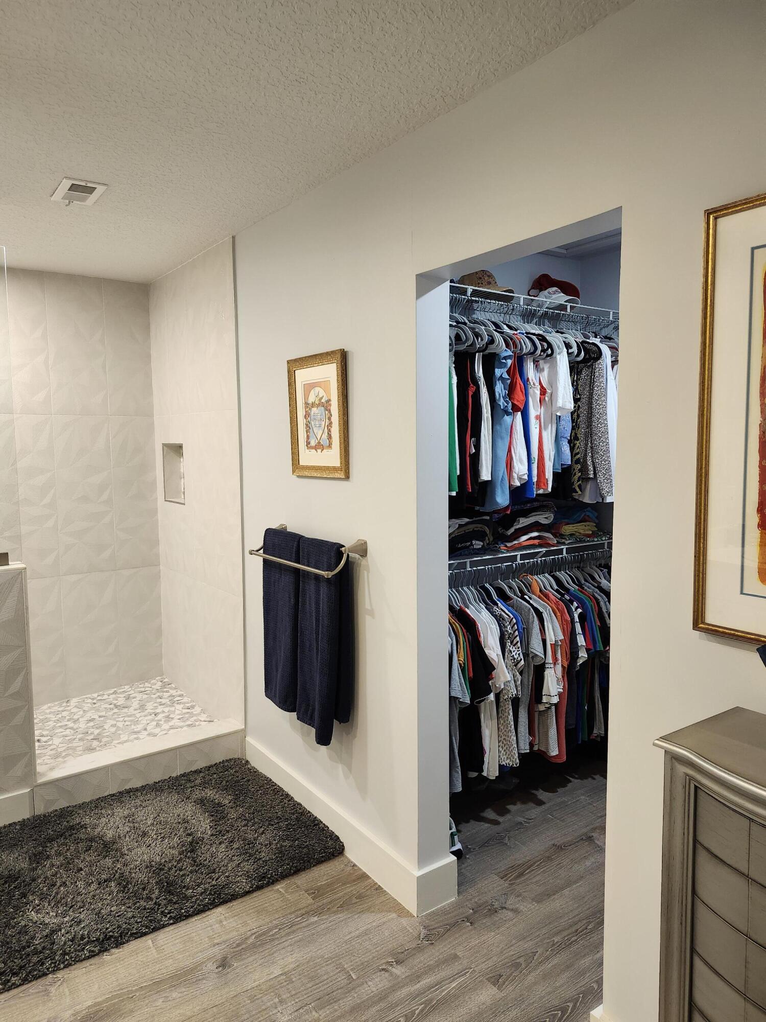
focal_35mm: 23
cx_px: 383
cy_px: 511
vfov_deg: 73.9
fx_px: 679
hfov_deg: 58.9
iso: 400
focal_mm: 5.54
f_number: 1.8
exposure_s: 1/120
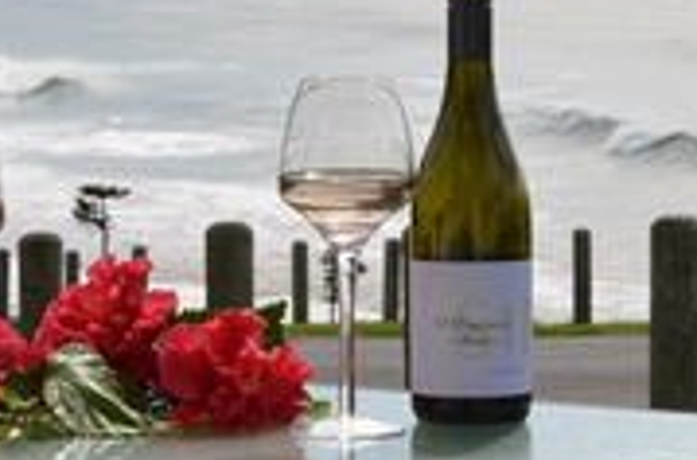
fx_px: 3878
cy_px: 193
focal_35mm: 201
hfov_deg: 10.3
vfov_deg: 6.8
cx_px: 401
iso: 100
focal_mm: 50
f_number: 16
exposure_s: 1/80
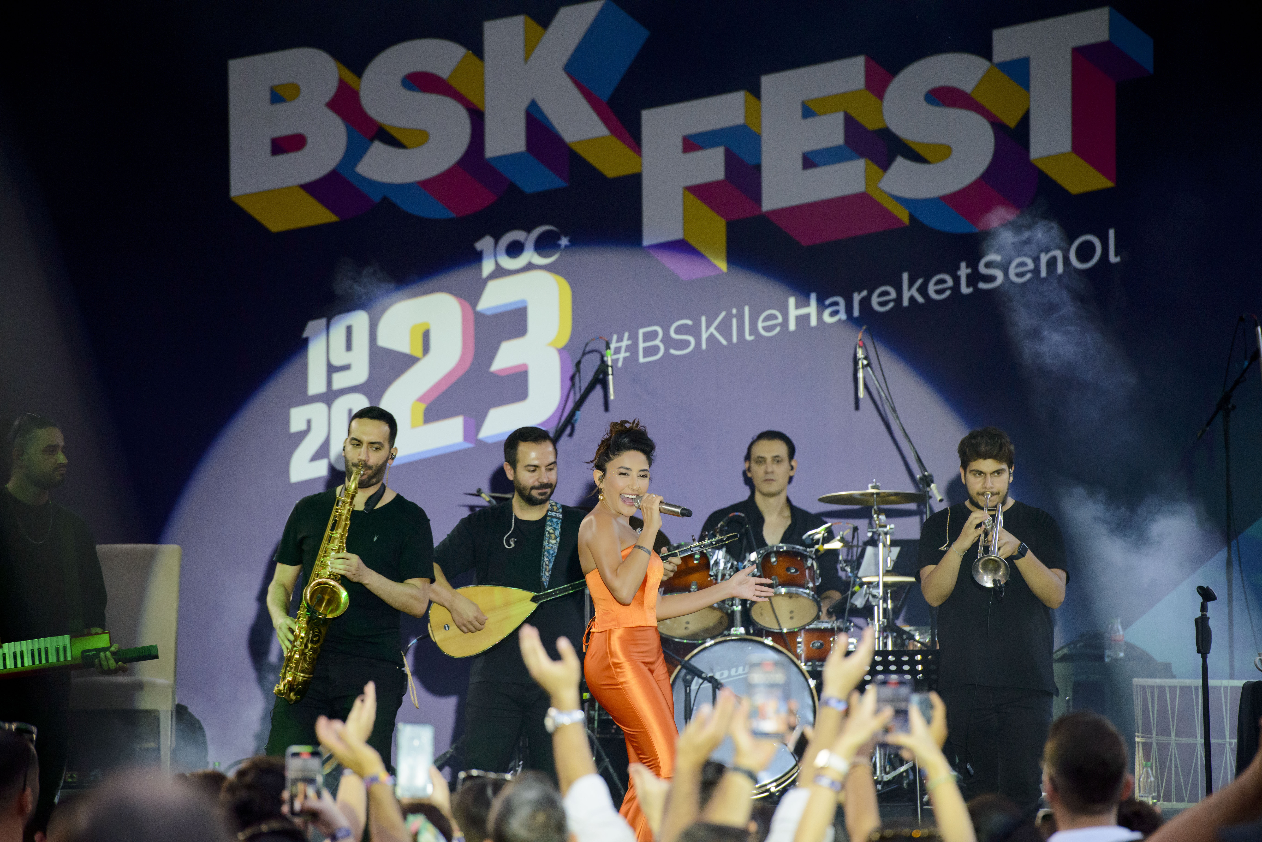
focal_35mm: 200
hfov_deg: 10.3
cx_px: 631
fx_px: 7013
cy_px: 421
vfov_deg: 6.9
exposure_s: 1/800
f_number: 4
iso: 1600
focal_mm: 200
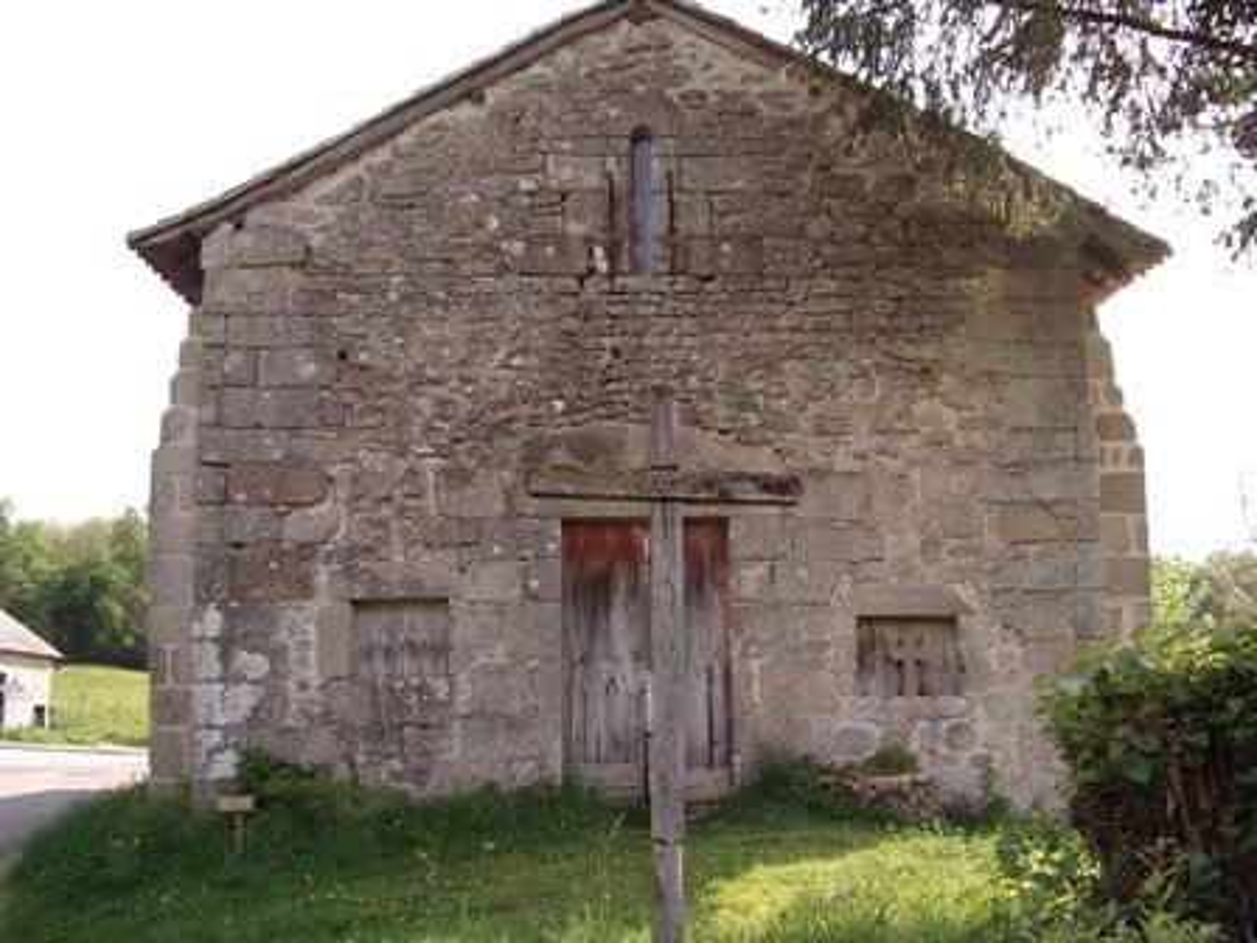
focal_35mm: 38
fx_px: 1380
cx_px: 628
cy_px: 472
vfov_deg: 37.7
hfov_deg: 49.0
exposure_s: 1/100
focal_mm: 5.8
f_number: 4.8
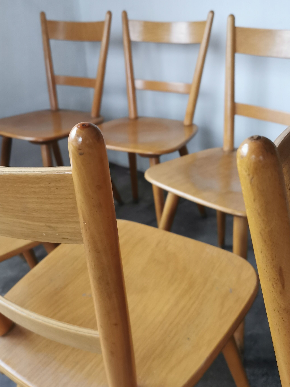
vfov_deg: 51.3
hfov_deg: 39.5
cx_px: 172
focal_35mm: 36
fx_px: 402
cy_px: 183
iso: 320
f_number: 1.6
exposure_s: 1/40
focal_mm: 5.56
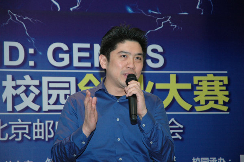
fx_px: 863
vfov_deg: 10.7
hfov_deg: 16.1
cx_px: 122
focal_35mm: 128
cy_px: 81
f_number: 5.6
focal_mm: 85
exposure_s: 1/80
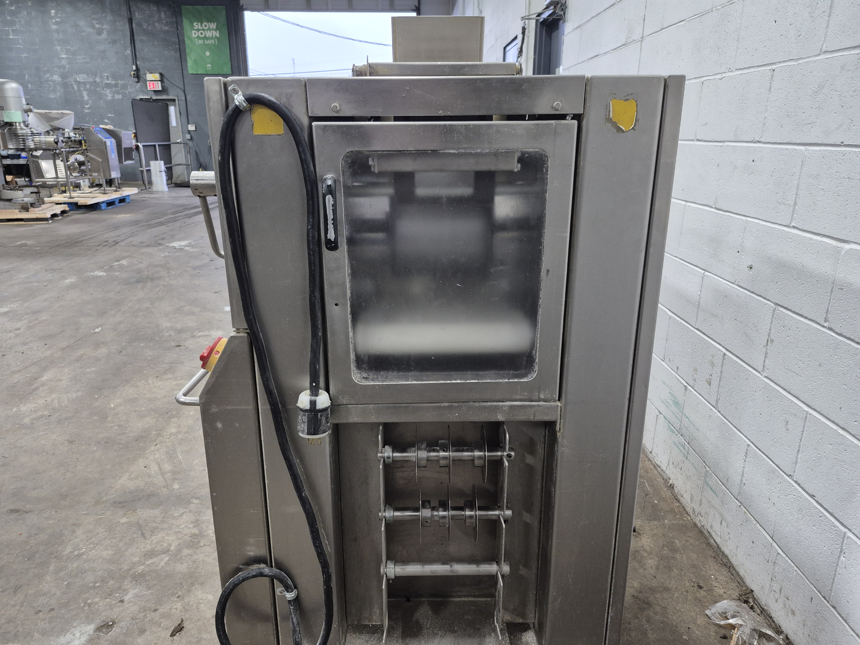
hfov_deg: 73.9
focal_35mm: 23
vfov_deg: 58.9
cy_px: 322
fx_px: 571
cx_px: 430
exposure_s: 1/120
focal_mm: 5.4
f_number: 1.8
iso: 500
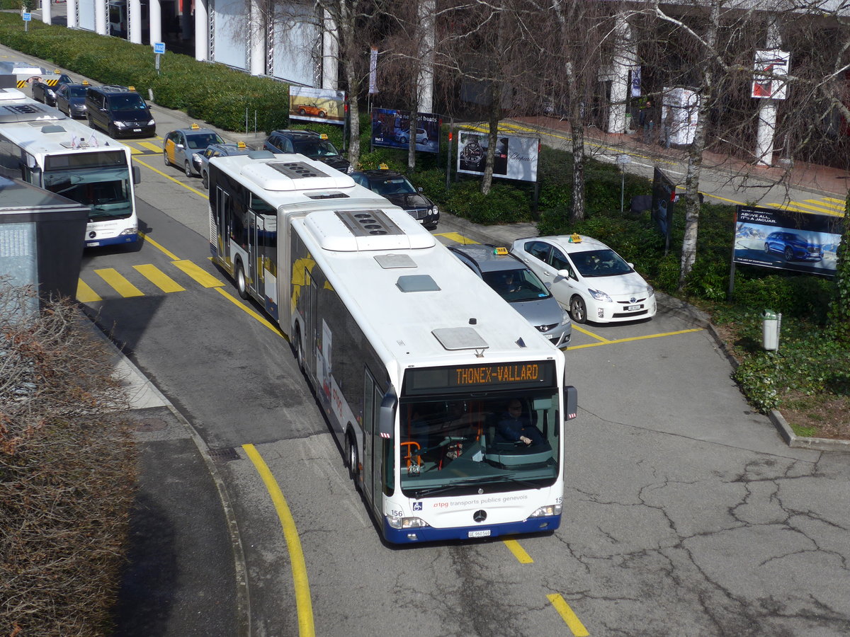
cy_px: 318
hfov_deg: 34.9
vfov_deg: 26.6
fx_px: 1351
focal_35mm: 55
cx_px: 425
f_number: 3.4
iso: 80
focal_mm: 11.3
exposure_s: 1/1600
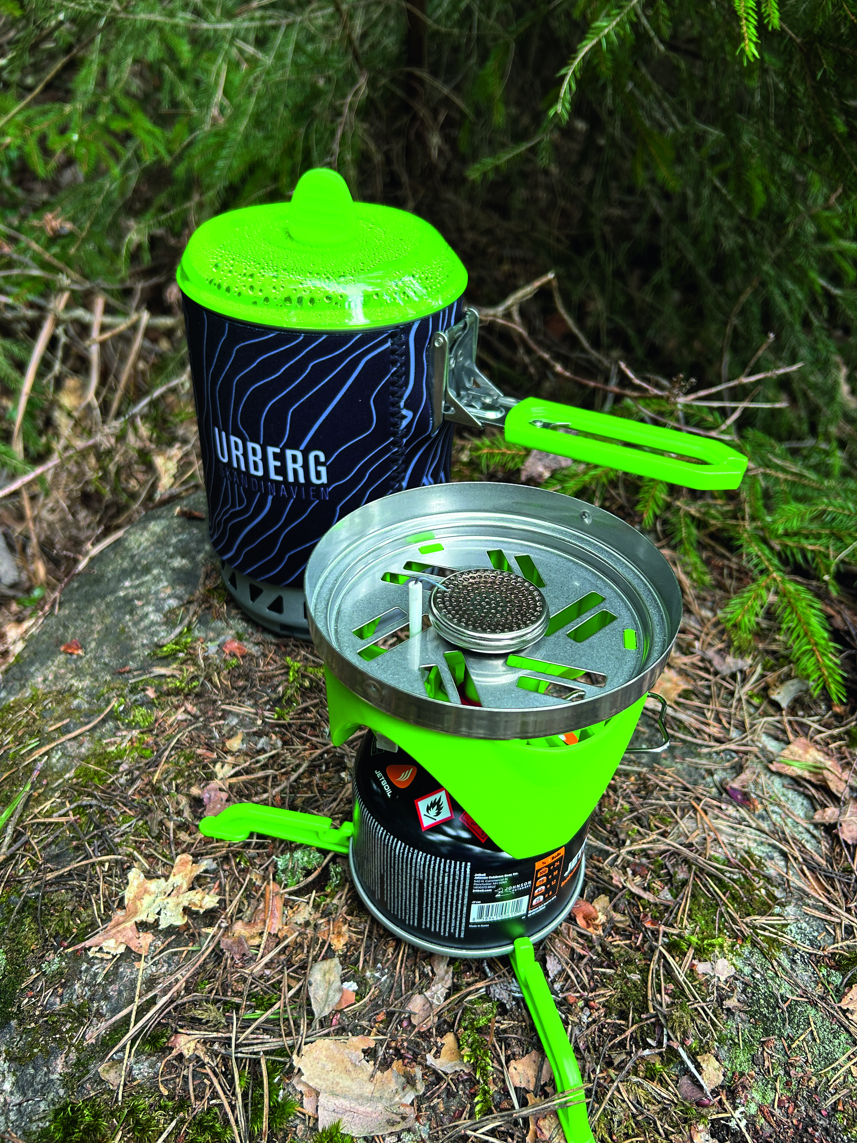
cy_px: 587
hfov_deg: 51.4
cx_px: 429
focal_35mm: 27
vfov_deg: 65.3
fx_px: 891
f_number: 1.5
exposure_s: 1/120
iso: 80
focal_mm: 5.7
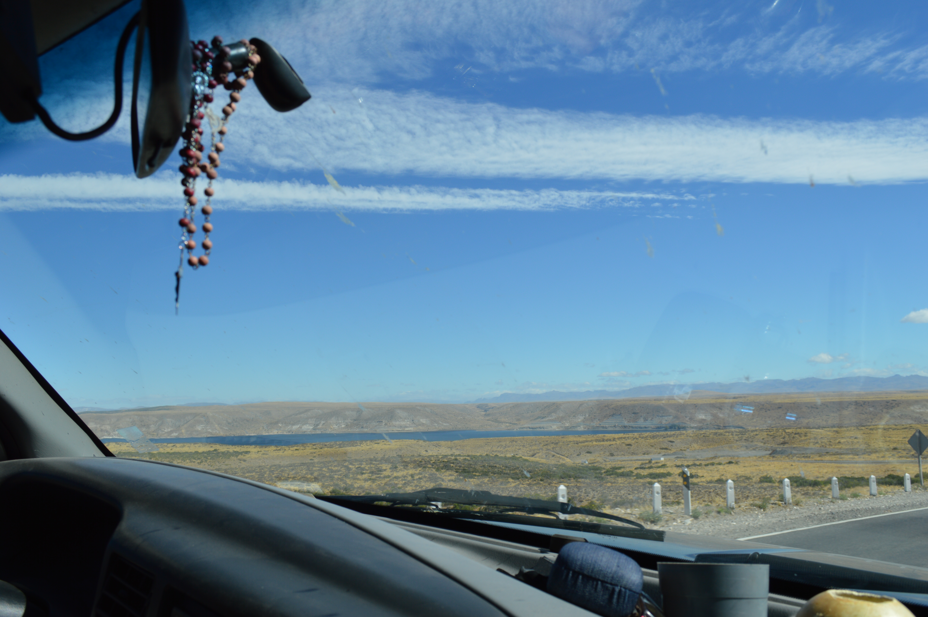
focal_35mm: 30
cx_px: 464
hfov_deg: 62.0
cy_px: 308
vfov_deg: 43.5
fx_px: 773
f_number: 9
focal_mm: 20
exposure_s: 1/320
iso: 100
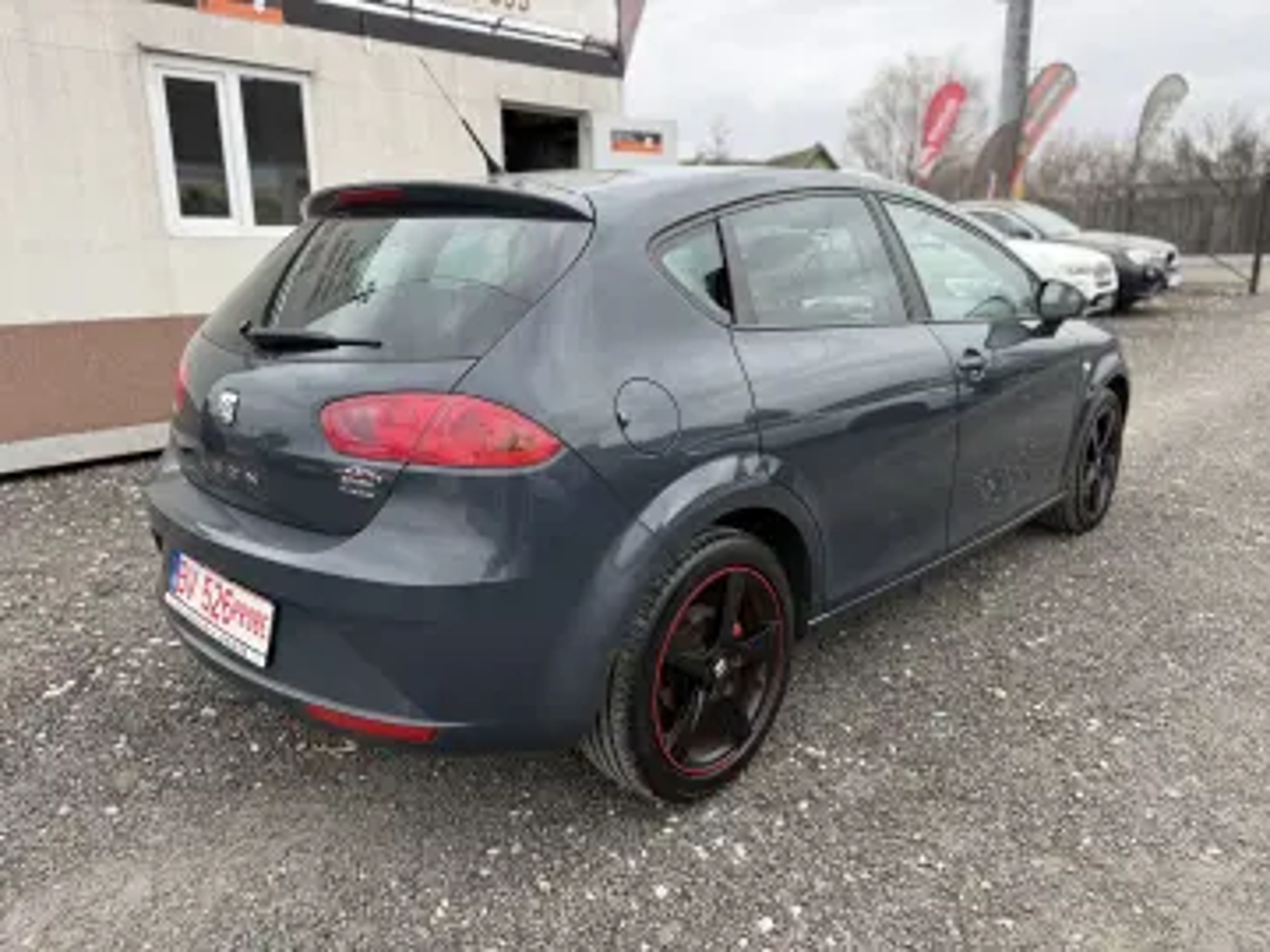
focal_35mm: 24
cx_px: 635
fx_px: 881
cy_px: 476
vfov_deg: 56.8
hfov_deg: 71.6
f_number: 1.78
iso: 80
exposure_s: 1/321
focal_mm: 6.76
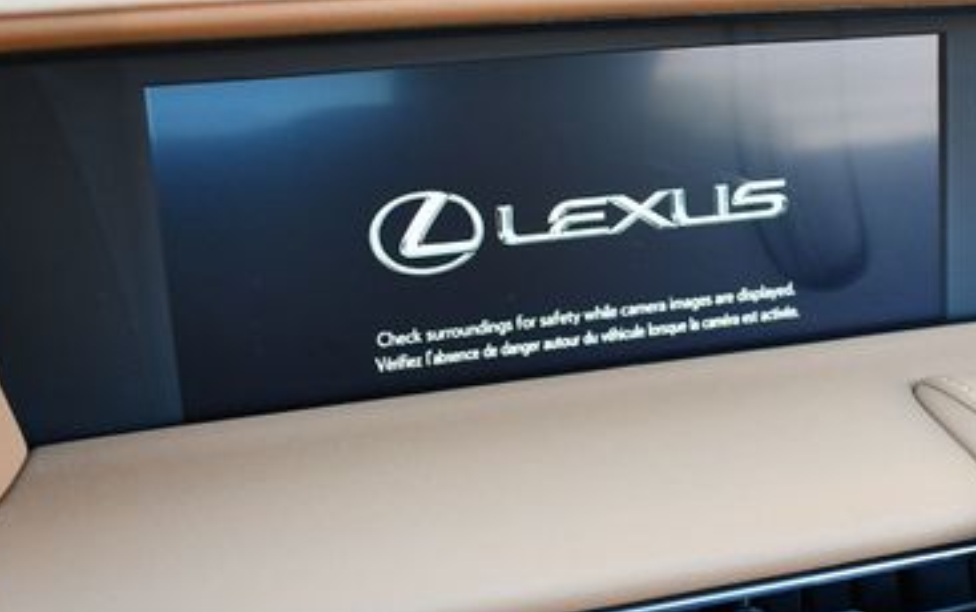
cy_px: 479
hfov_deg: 31.7
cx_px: 649
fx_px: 1704
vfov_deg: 20.2
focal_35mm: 64
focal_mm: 18
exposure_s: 1/125
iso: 800
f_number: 3.5
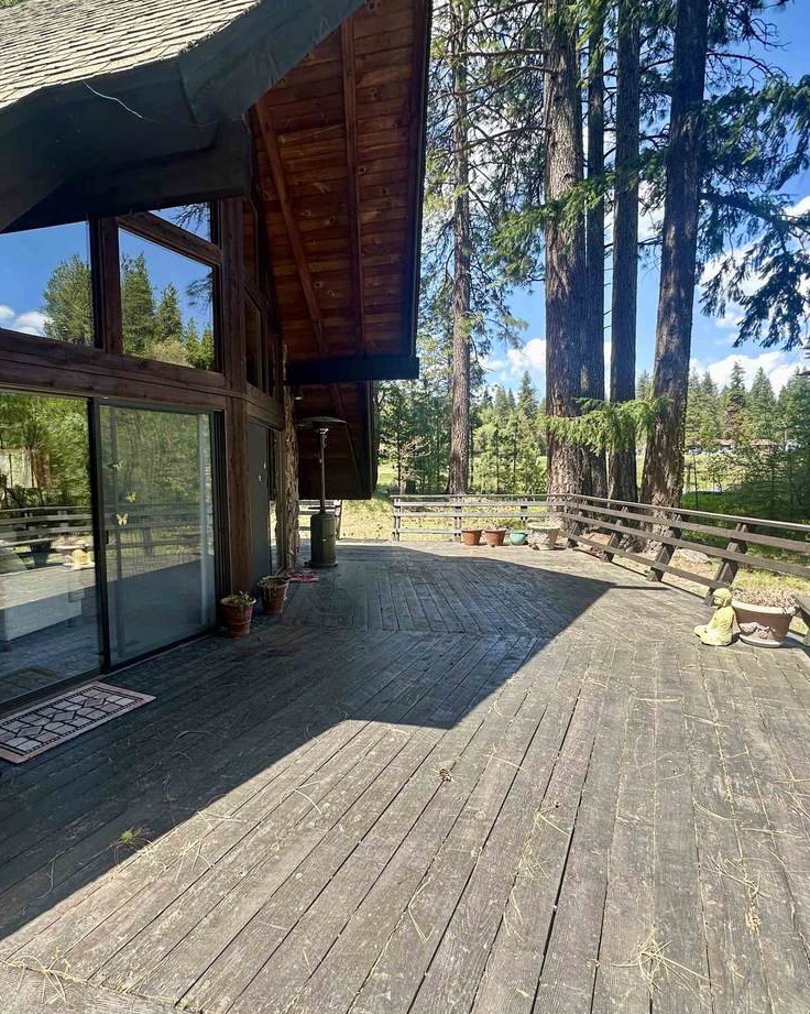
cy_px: 502
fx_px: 570
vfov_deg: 83.3
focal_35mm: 19
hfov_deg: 70.4
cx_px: 347
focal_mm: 2.22
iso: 40
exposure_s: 1/269
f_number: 2.2
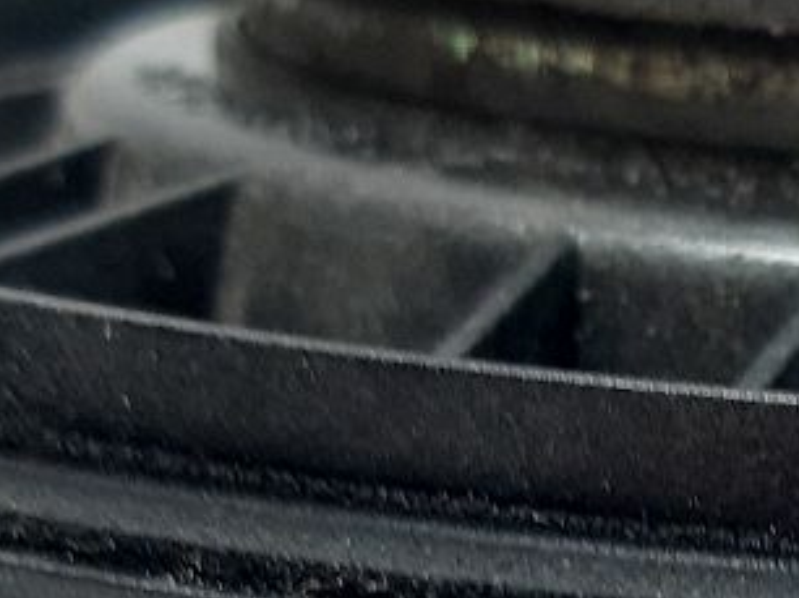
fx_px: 3460
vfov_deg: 9.5
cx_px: 980
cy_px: 990
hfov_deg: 12.8
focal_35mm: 150
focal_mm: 3.93
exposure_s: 1/50
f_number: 1.7
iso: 100
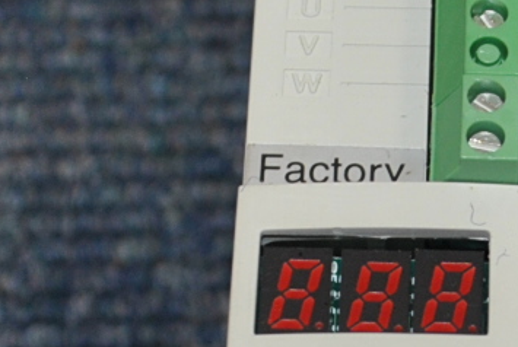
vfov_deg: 7.6
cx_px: 376
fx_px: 2594
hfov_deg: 11.4
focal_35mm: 180
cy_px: 362
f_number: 4
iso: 180
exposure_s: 1/60
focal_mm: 22
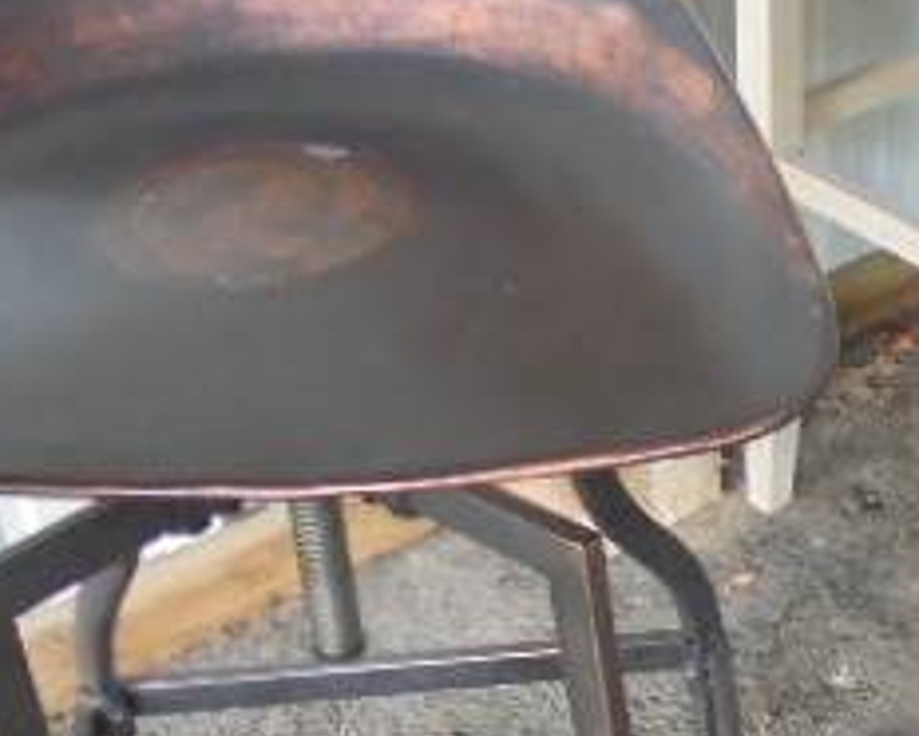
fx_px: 1906
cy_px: 744
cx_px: 899
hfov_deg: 25.9
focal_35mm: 70
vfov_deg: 21.1
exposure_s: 1/13
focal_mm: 4.6
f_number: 3.5
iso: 400
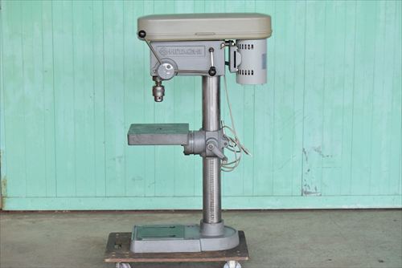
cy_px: 134
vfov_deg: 14.7
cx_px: 201
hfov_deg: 21.9
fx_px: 1039
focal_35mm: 93
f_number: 6.3
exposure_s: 1/320
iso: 1250
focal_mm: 62
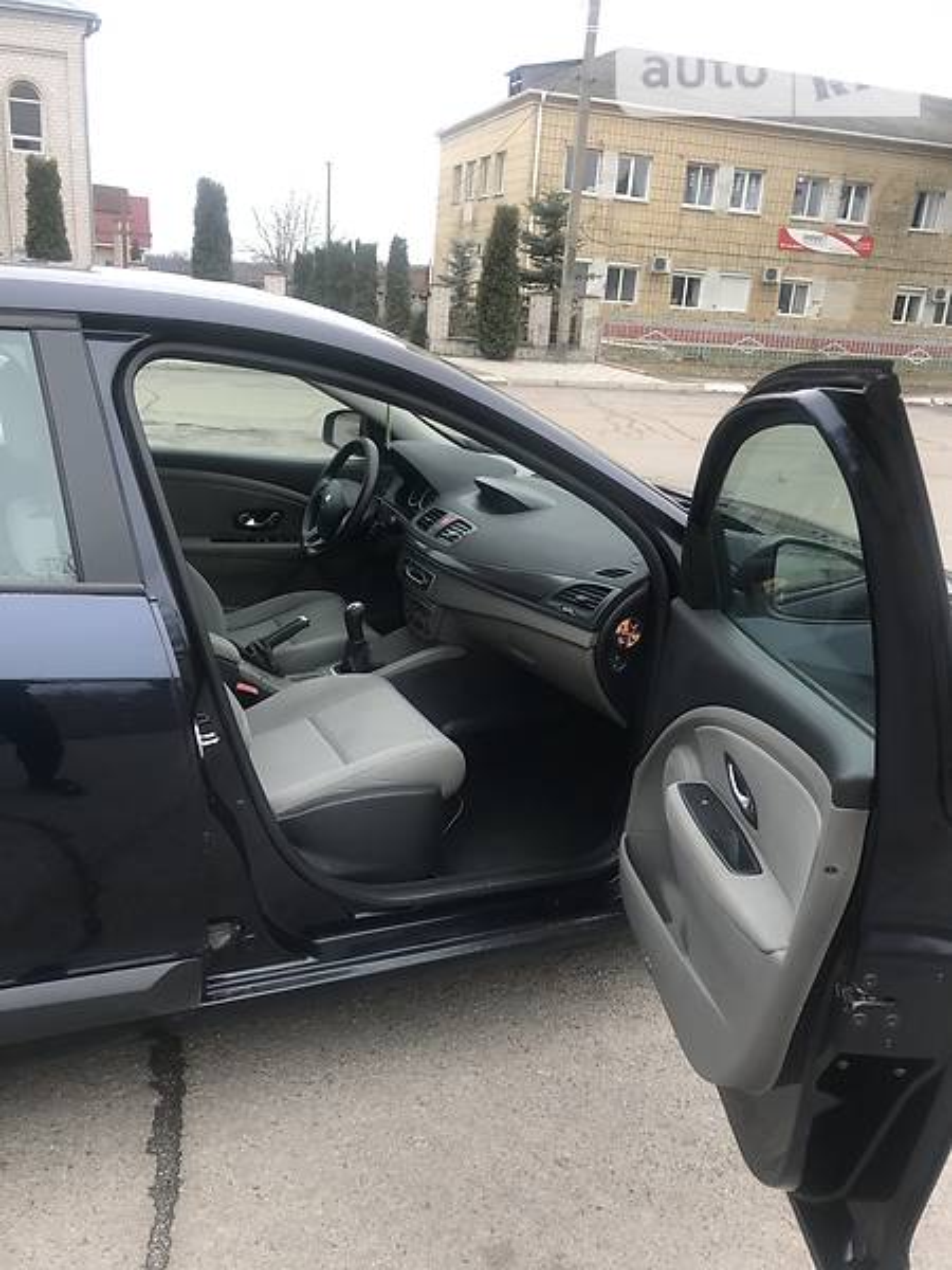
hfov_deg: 49.7
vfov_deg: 63.4
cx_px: 476
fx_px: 1027
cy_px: 635
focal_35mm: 28
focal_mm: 4
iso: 20
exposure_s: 1/158
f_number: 1.8
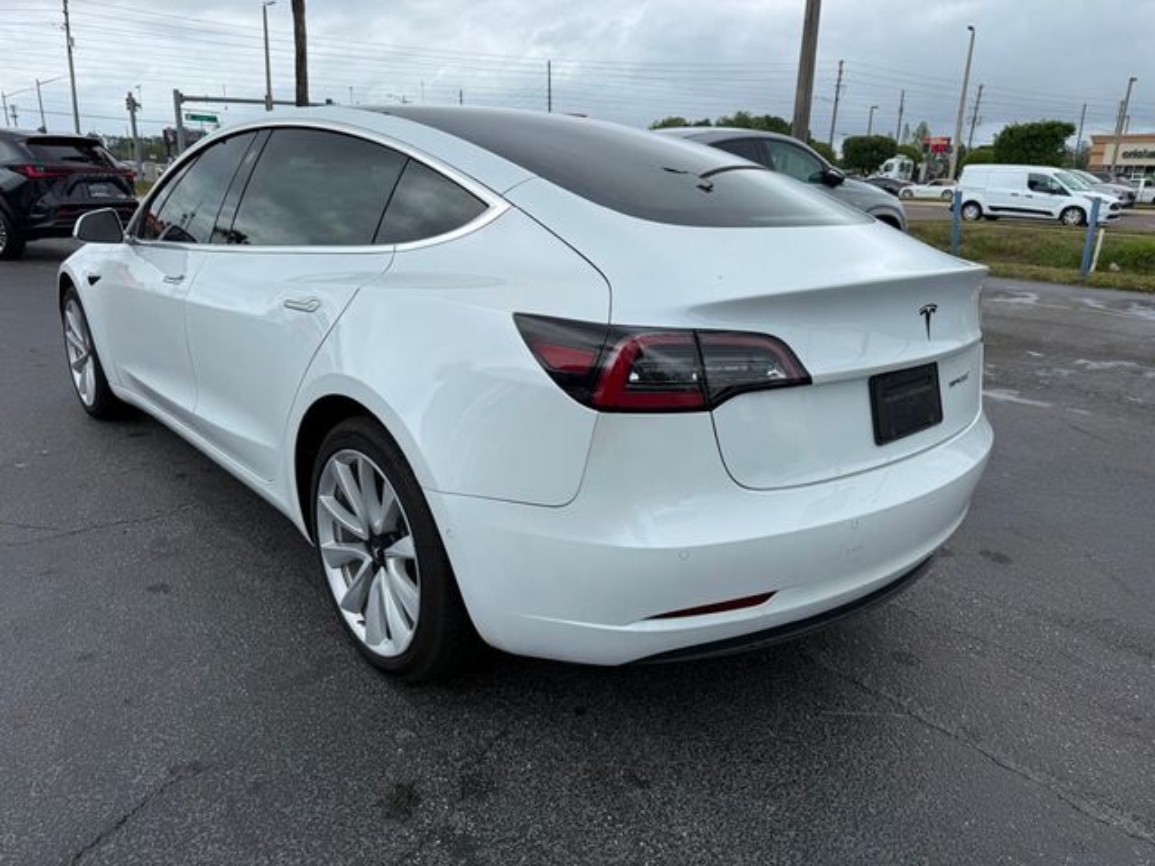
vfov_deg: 56.8
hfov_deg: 71.6
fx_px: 801
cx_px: 578
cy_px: 433
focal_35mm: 24
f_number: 1.78
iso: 80
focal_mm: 6.76
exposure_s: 1/6173
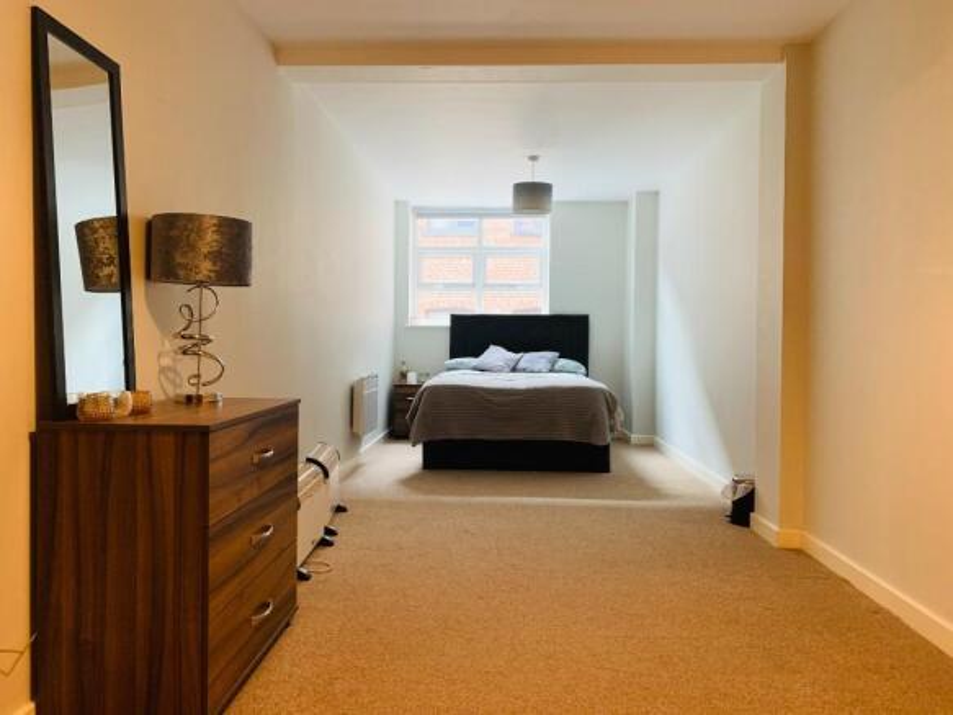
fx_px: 716
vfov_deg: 53.0
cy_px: 358
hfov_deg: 67.3
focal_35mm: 26
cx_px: 476
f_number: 1.8
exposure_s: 1/60
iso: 200
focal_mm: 4.25
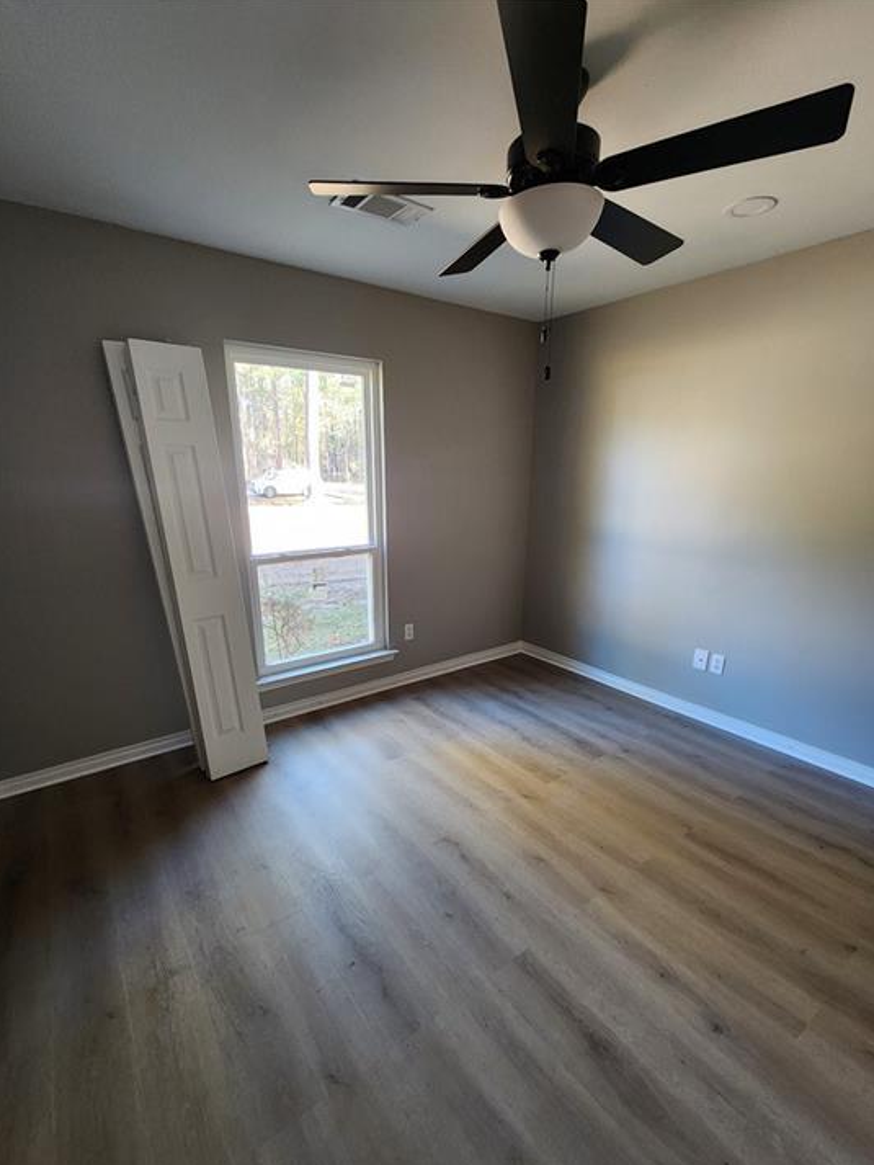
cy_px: 624
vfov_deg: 101.9
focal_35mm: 14
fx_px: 471
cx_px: 433
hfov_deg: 85.7
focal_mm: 2.2
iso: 320
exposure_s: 1/40
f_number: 2.2
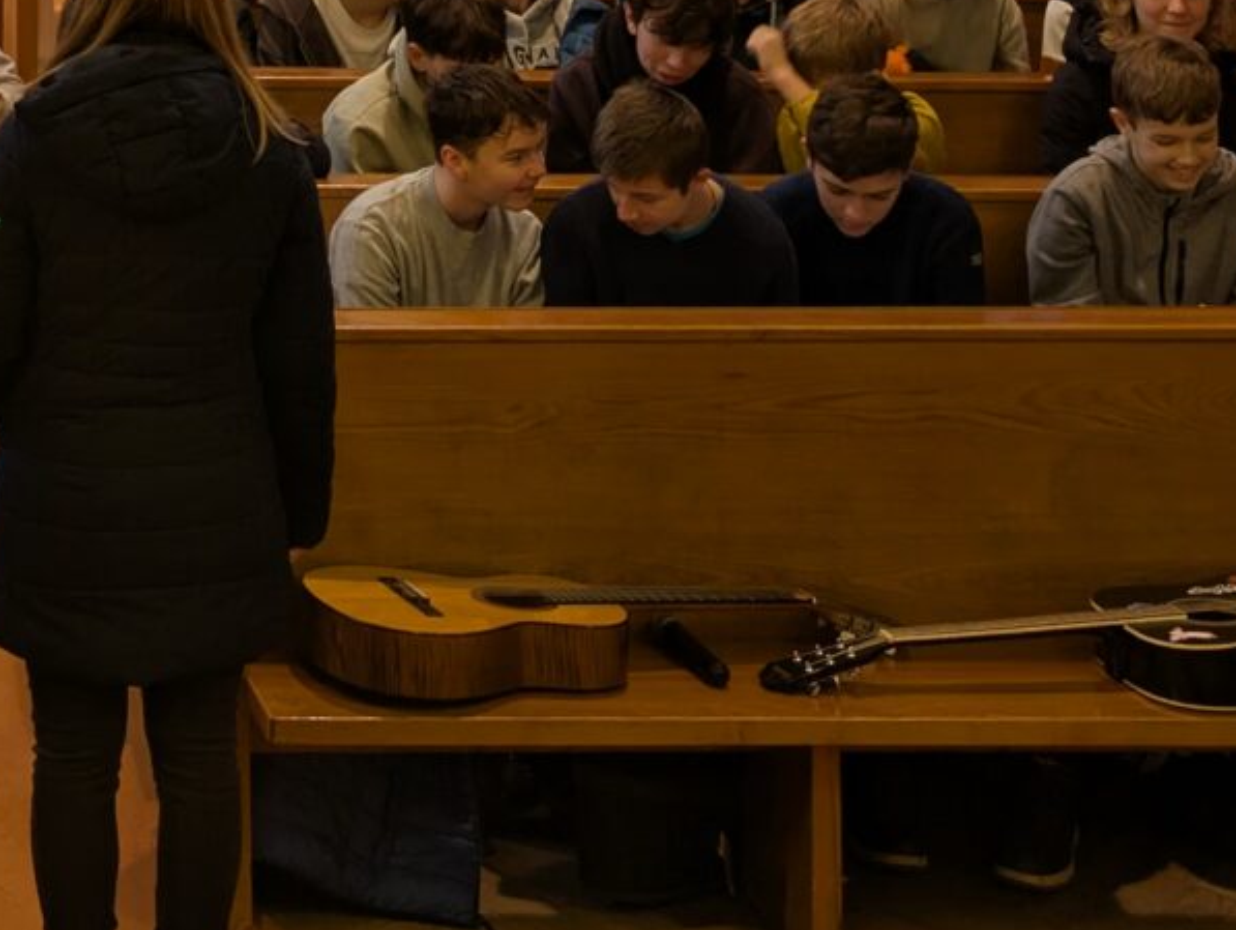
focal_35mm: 103
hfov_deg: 17.9
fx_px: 3681
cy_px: -686
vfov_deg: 13.1
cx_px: -360
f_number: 1.68
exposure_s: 1/47.4
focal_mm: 6.9
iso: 103
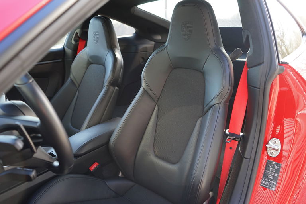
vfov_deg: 45.0
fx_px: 246
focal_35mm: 29
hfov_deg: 63.7
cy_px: 102
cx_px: 153
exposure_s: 1/60
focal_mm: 29
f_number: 4
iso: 320
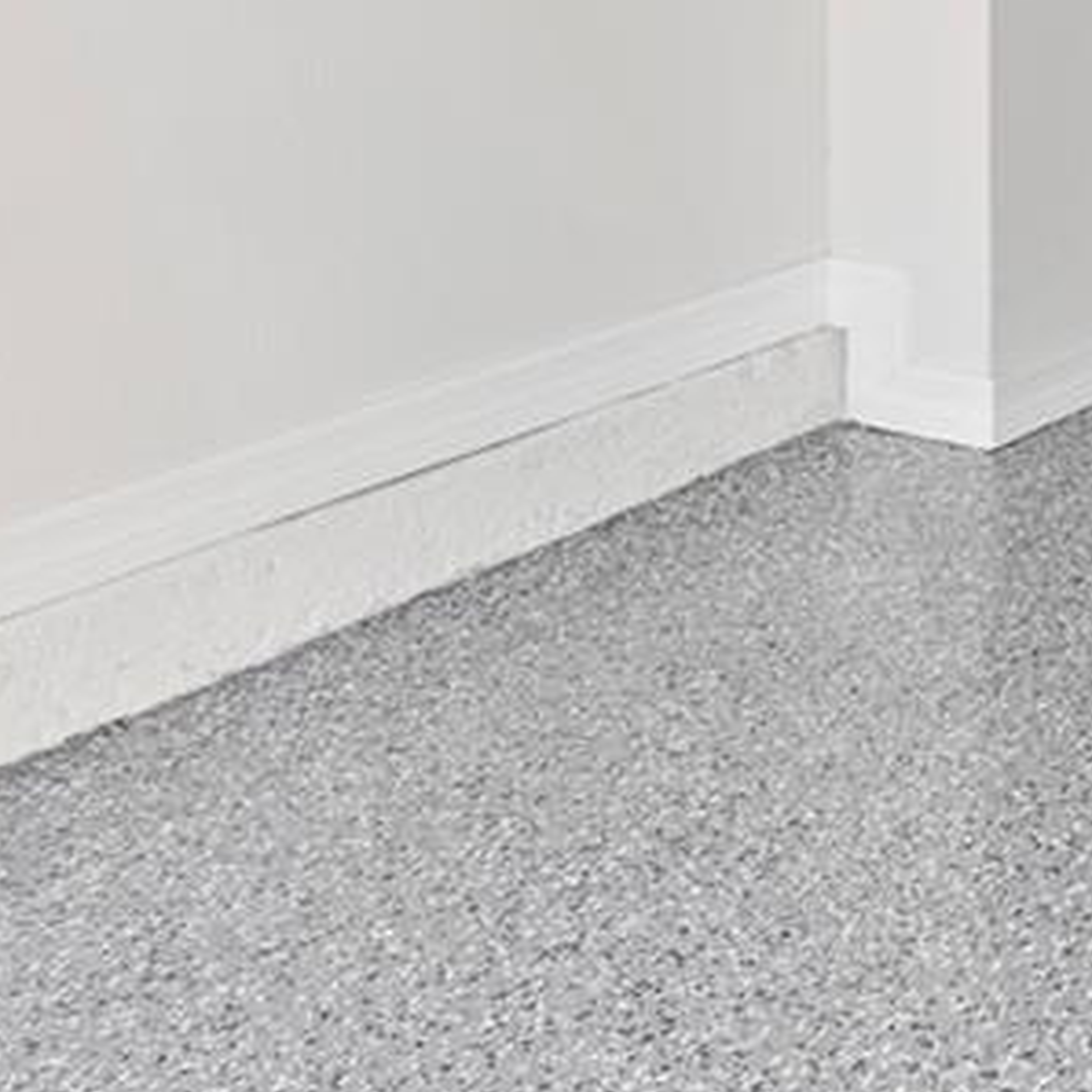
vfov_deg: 20.4
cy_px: -539
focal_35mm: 73
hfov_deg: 17.3
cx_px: 2180
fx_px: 2605
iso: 100
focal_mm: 16
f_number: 9
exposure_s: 1/13
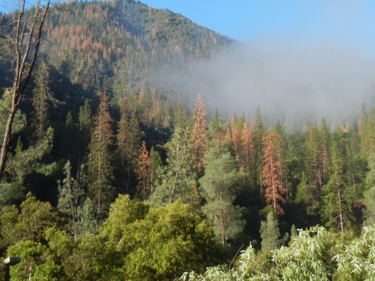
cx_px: 251
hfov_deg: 30.5
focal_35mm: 63
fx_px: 682
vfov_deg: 23.0
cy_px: 60
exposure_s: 1/681
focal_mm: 5.4
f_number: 3.5
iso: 160
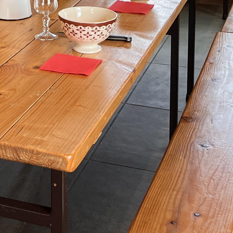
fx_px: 716
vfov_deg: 16.0
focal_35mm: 94
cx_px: 39
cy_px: -173
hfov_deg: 18.3
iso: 50
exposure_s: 1/122
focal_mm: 5.1
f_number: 1.6
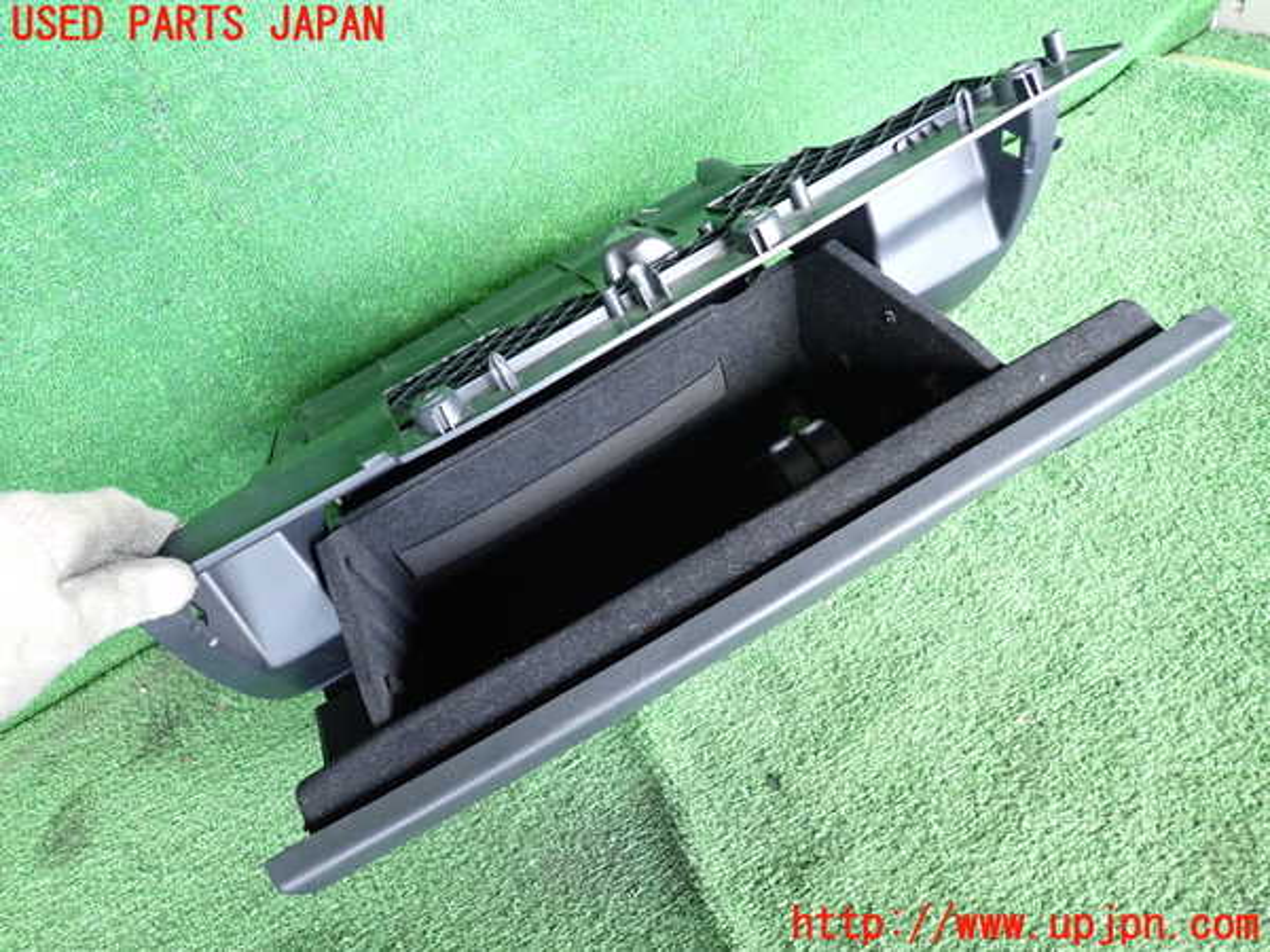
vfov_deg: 54.9
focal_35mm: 25
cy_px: 476
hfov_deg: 69.4
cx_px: 635
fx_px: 917
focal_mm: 4.5
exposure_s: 1/125
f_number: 2
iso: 500
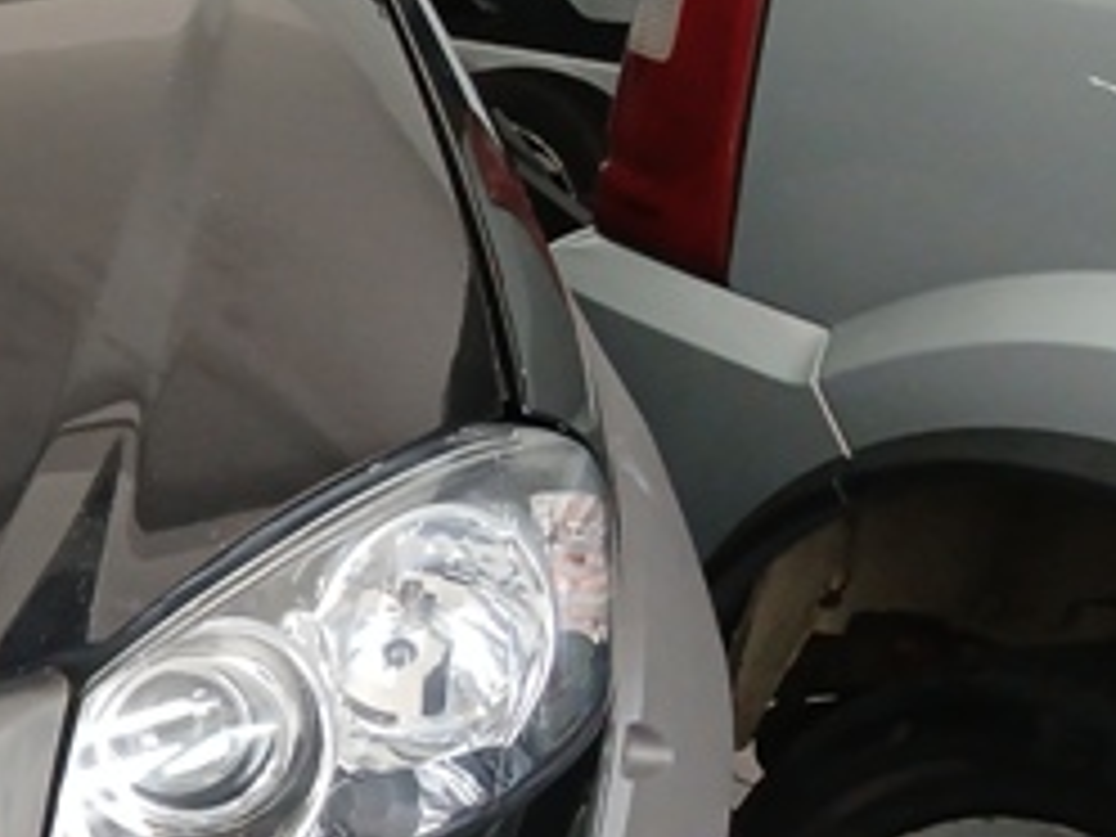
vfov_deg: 17.5
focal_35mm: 84
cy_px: 536
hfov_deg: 19.6
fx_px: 2708
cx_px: -662
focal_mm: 3.98
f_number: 1.8
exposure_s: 1/60
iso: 200
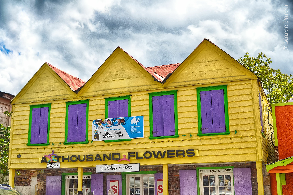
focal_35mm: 45
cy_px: 98
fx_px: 366
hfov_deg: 43.6
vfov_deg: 29.9
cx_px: 146
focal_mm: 30
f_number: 7.1
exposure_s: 1/200
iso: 100
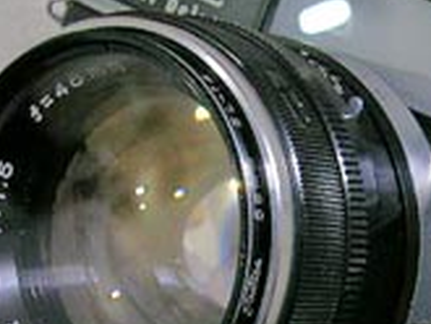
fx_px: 1719
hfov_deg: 14.2
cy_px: 251
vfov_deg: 10.7
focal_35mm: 138
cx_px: 324
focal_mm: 8.6
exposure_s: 1/3.8
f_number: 3.4
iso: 81
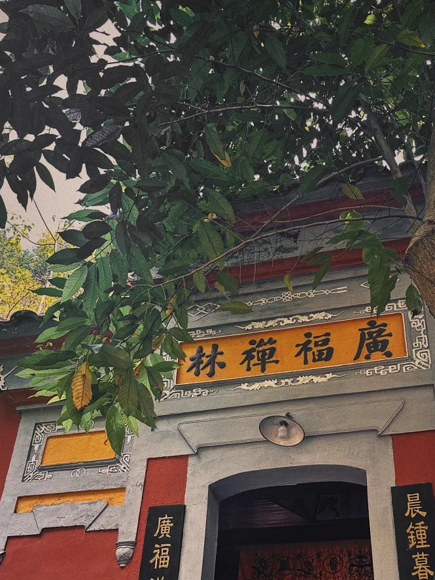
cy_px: 433
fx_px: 653
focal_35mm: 39
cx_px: 274
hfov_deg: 36.6
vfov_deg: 46.2
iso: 80
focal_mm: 6.86
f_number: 1.78
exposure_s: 1/189
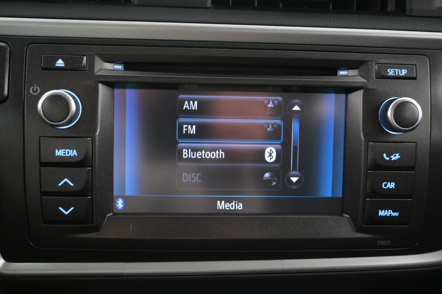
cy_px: 147
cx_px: 221
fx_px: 506
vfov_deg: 32.4
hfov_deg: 47.2
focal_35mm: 41
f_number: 4.5
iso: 4500
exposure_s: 1/40
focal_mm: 27.5
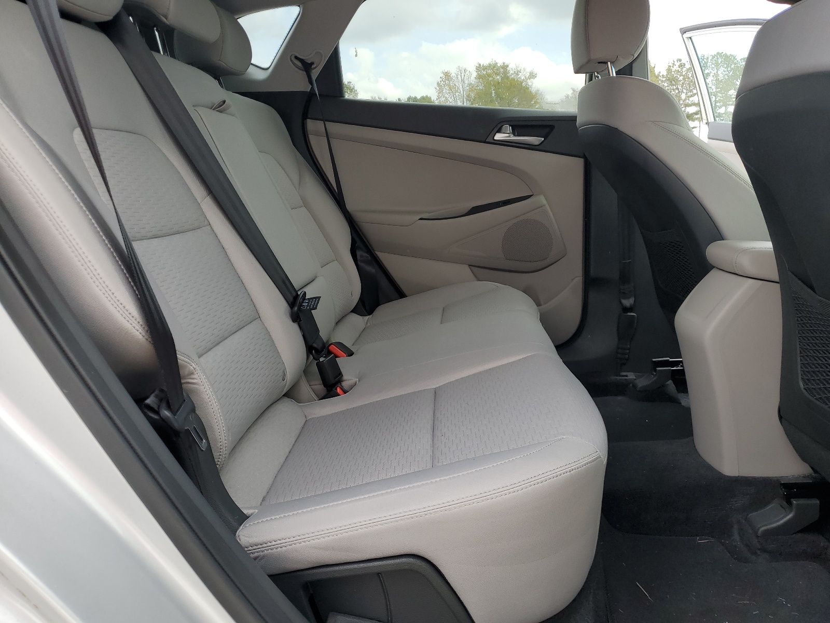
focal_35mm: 26
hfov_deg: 67.3
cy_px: 312
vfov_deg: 53.1
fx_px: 623
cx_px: 415
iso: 50
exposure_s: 1/303
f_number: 1.5
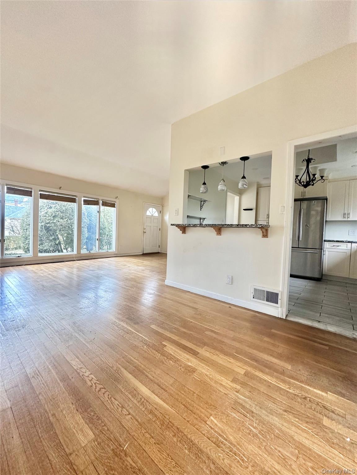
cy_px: 238
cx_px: 178
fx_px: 193
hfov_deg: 85.7
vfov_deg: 102.1
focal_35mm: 14
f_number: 2.2
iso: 320
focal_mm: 2.22
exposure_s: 1/60
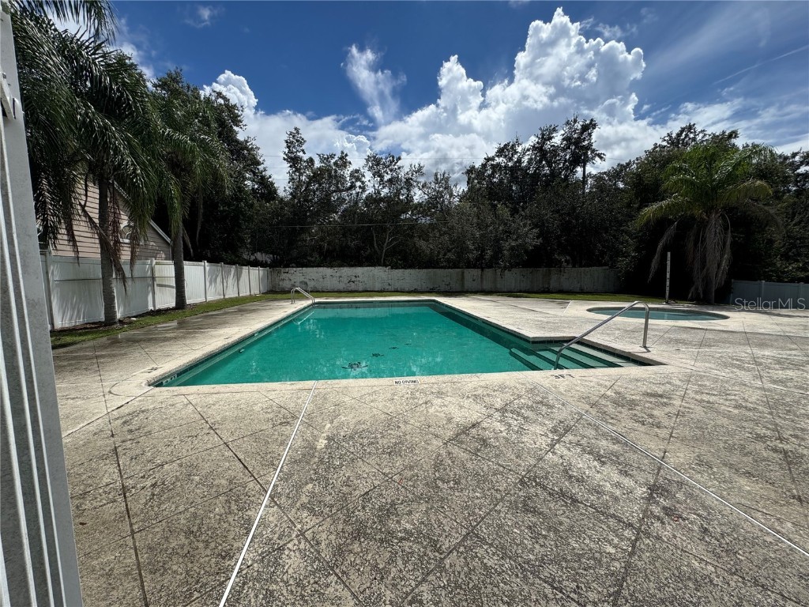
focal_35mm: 14
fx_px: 327
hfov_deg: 102.1
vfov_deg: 85.7
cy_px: 304
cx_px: 404
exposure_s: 1/3906
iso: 40
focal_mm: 2.22
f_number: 2.2
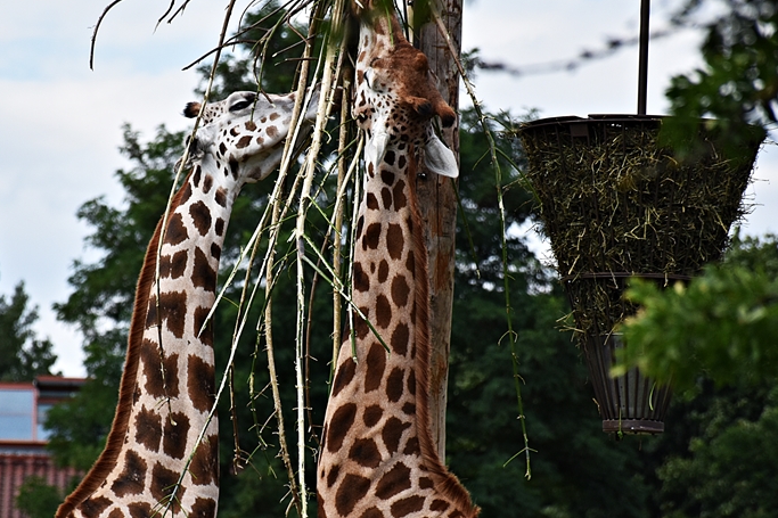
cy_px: 258
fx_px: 6805
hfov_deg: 6.5
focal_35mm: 315
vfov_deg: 4.4
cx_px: 281
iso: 400
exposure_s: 1/1000
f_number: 5.6
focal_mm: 140
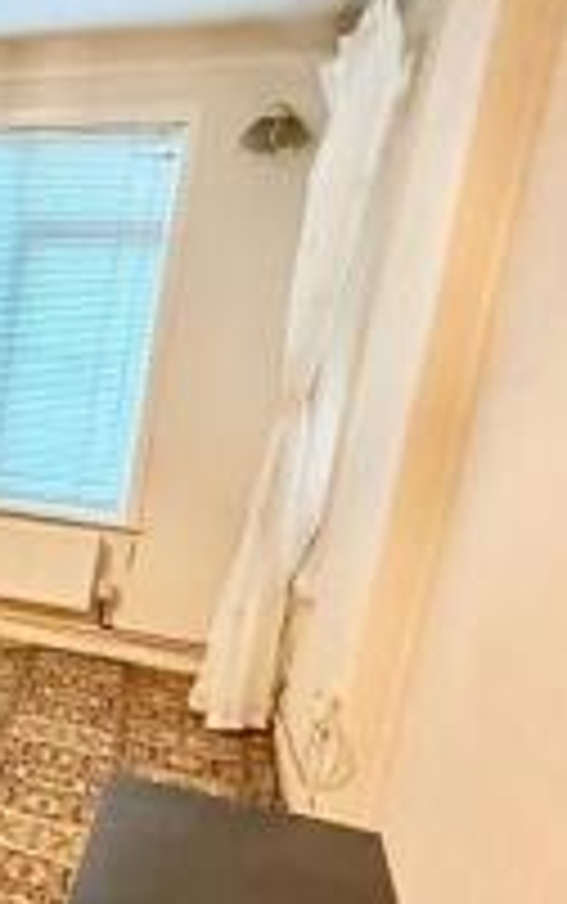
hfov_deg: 20.9
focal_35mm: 43
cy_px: 519
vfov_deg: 46.0
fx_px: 1061
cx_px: -443
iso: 640
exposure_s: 1/50
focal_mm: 2.22
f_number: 2.2
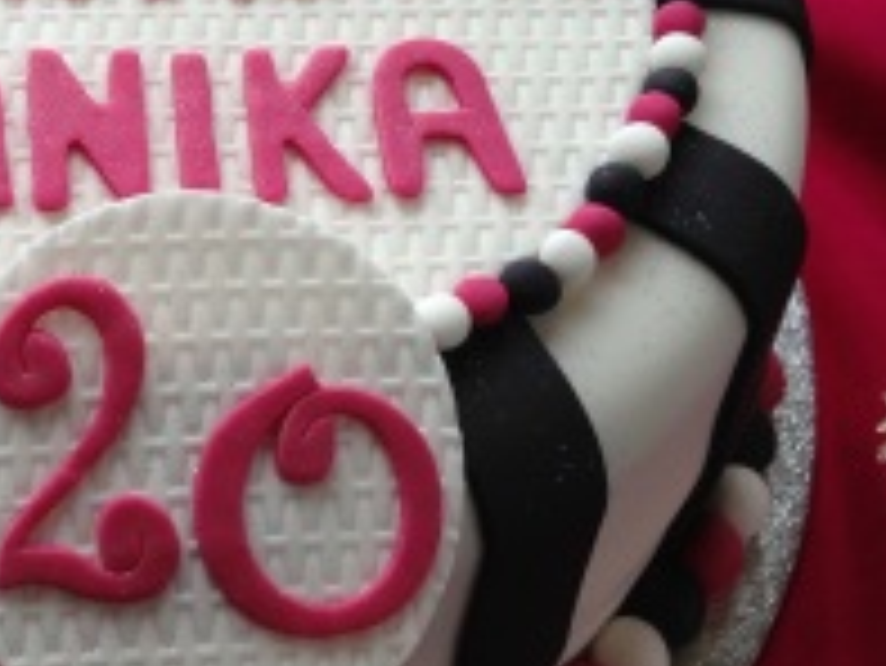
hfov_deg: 25.2
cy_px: 230
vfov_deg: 19.6
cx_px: 94
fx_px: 1921
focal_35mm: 75
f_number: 2.4
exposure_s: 1/236
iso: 50
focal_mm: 4.13
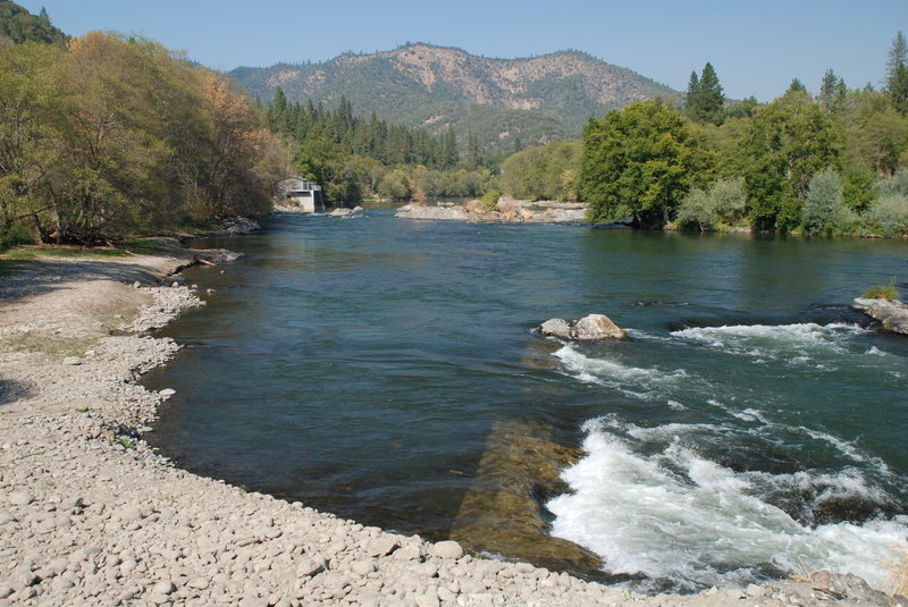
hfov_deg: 49.5
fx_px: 985
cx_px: 454
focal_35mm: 39
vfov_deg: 34.3
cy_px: 304
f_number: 5.6
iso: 200
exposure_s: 1/125
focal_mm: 26
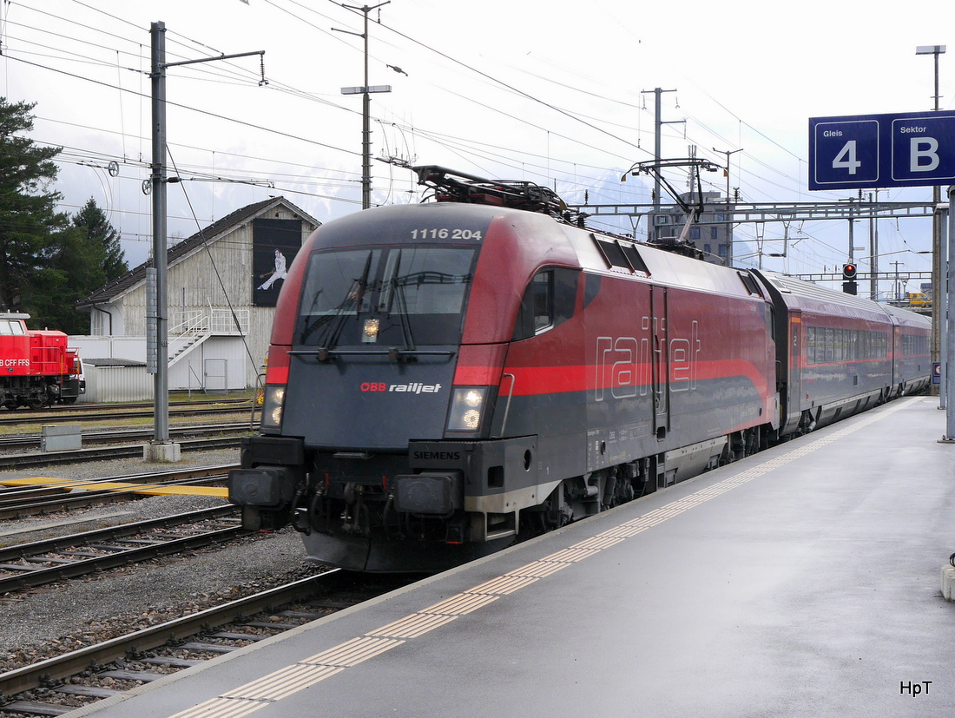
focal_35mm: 38
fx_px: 1049
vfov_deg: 37.8
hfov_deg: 48.9
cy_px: 359
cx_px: 478
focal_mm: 19
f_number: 7.1
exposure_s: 1/250
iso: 160
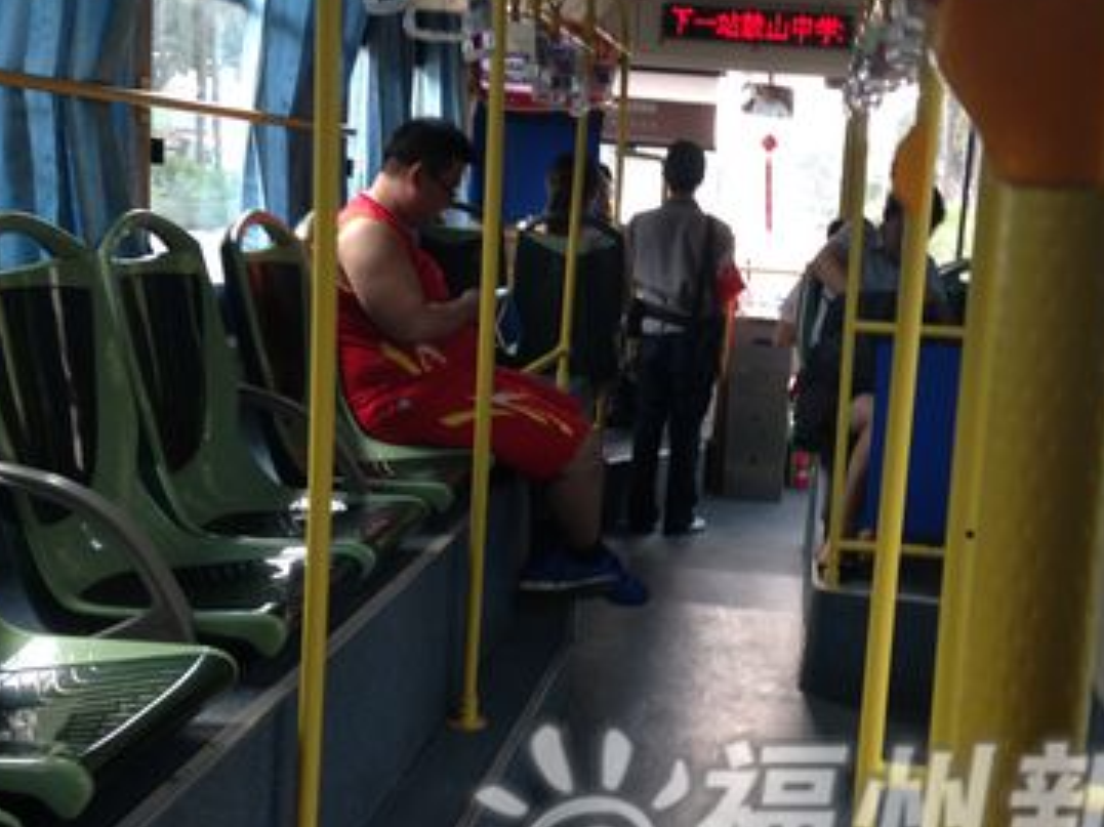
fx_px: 1467
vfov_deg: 31.5
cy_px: 432
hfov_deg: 40.8
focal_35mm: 46
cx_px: 723
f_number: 2.4
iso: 50
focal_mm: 4.12
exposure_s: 1/30
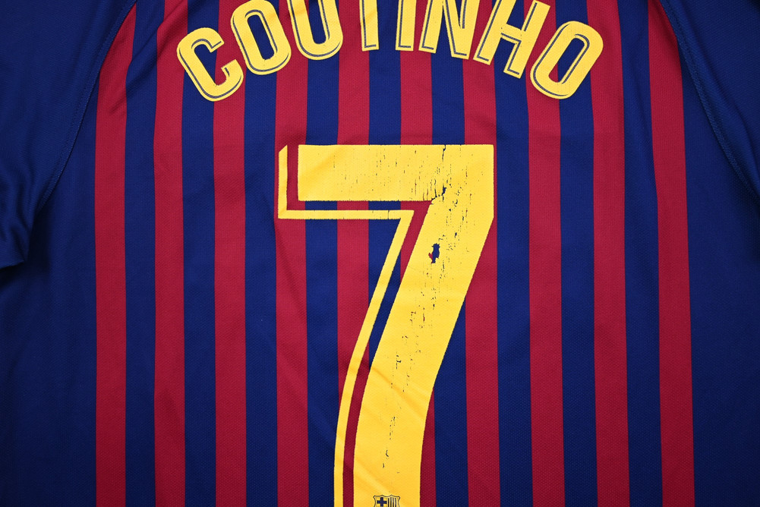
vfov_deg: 39.4
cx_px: 380
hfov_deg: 56.5
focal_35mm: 34
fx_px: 707
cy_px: 254
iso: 200
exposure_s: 1/100
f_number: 5
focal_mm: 33.5
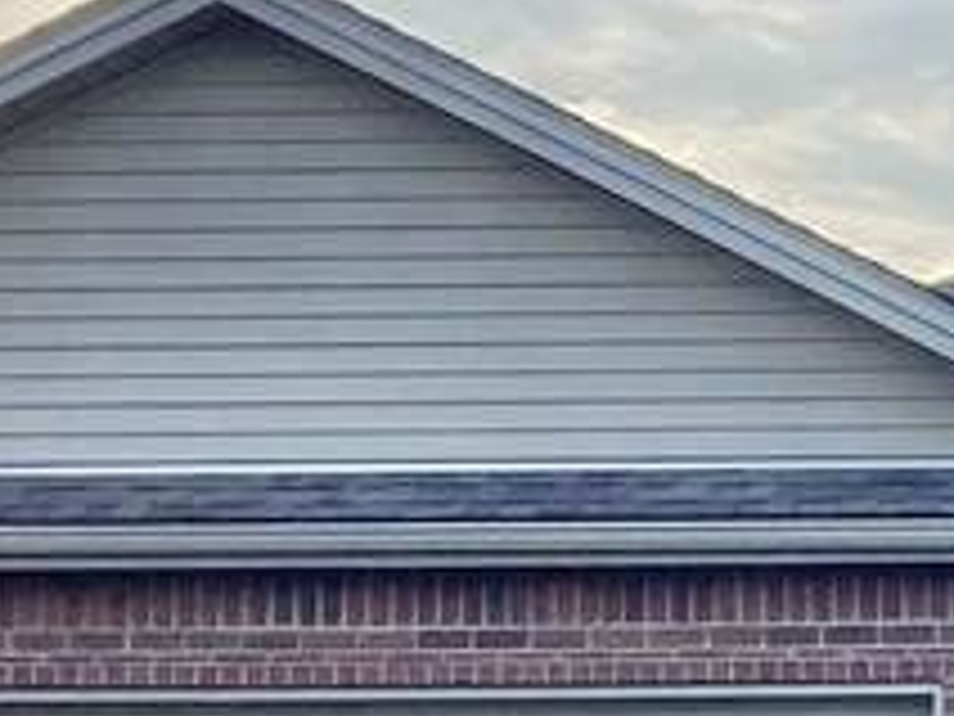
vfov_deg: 8.8
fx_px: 4658
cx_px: 1706
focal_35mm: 169
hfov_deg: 10.9
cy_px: 612
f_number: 1.8
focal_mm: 3.99
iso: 20
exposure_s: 1/714
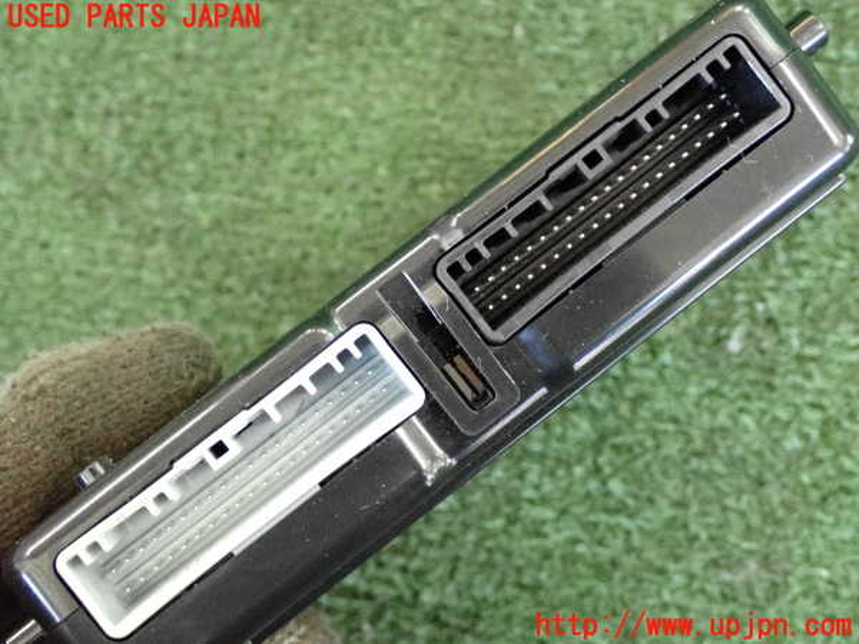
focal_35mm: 58
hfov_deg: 33.2
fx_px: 1439
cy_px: 322
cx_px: 430
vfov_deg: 25.2
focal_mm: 10.35
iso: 3200
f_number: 3.5
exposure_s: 1/125
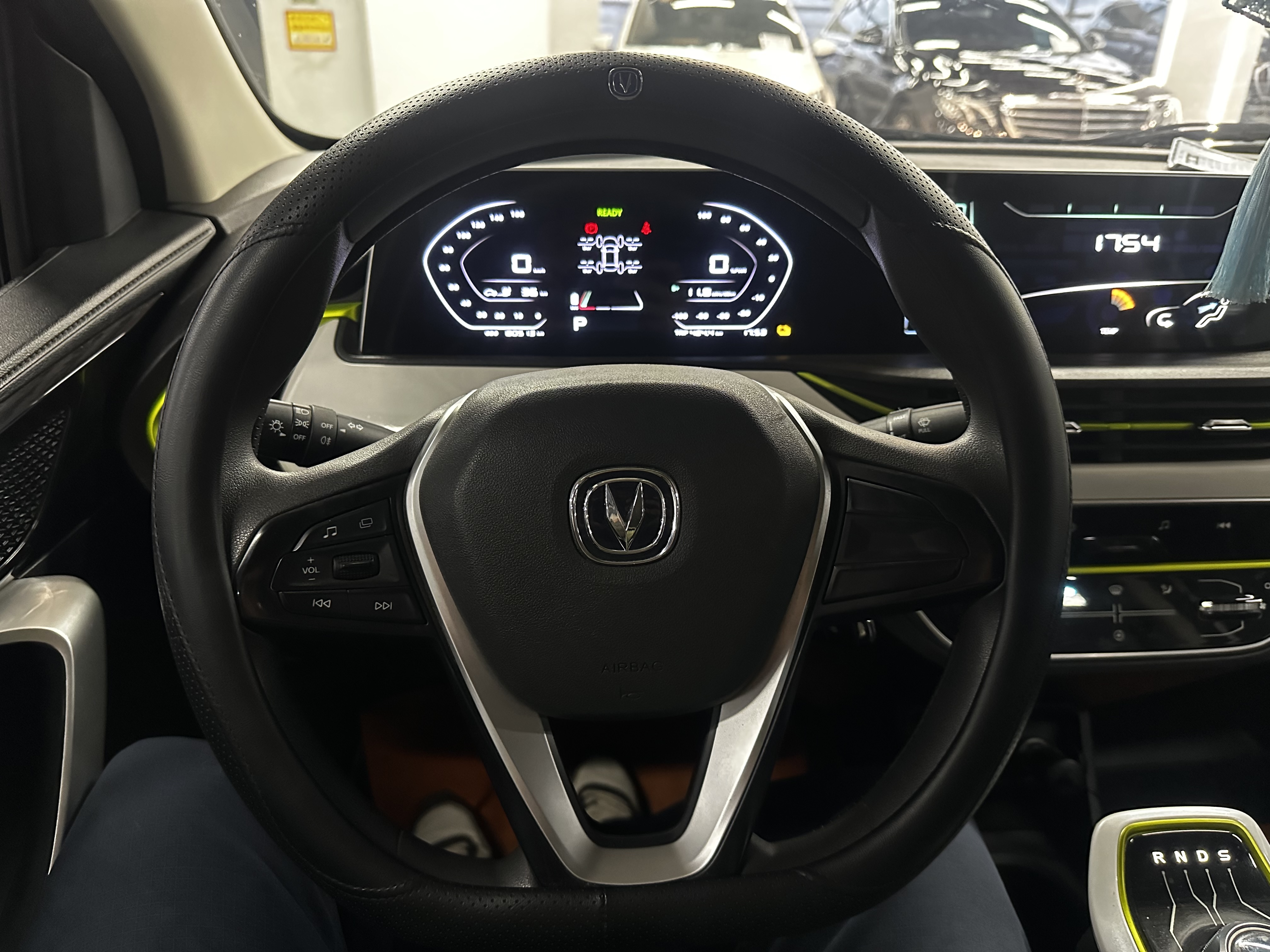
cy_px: 476
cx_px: 635
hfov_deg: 71.6
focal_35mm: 24
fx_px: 881
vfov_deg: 56.8
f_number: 1.78
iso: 1000
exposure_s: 1/34
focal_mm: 6.86
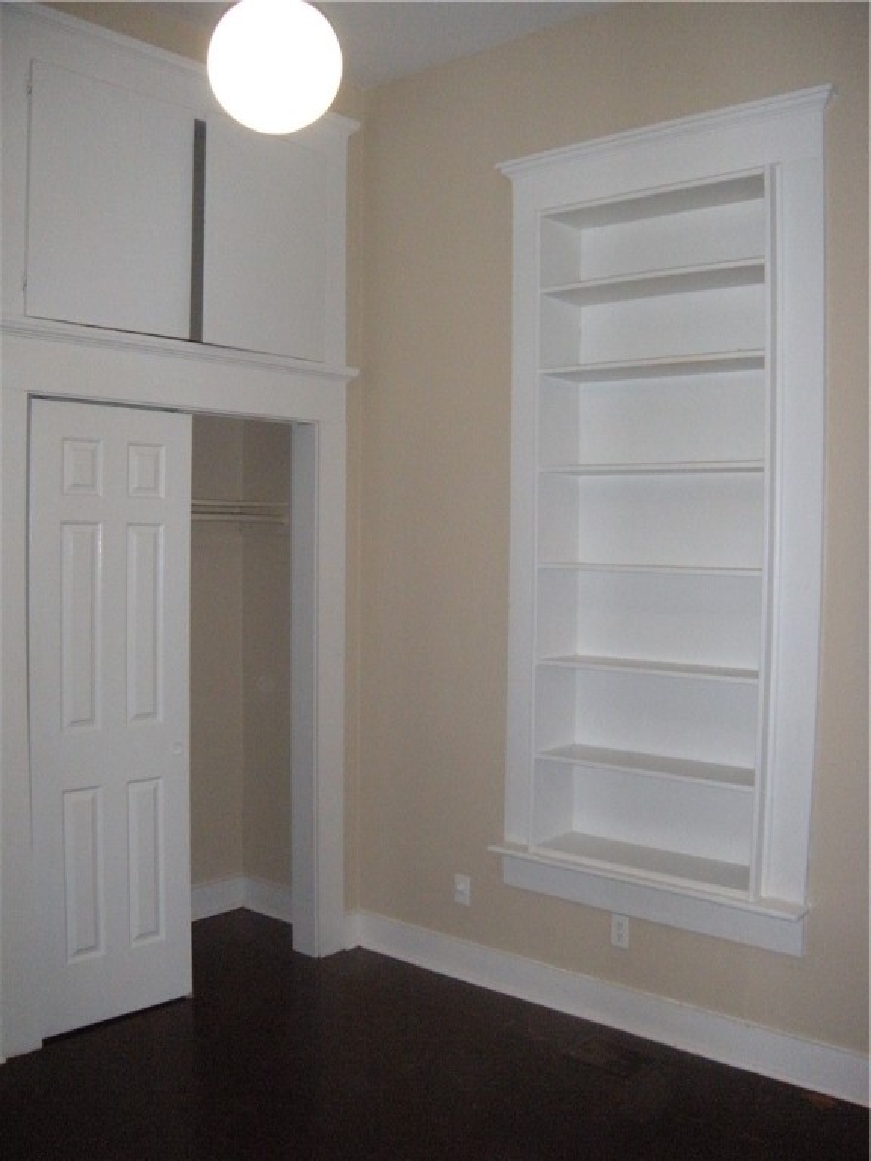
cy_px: 580
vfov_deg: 52.6
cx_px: 436
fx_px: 1174
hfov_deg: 40.7
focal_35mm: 35
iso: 400
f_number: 3.8
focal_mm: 5.9
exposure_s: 1/60
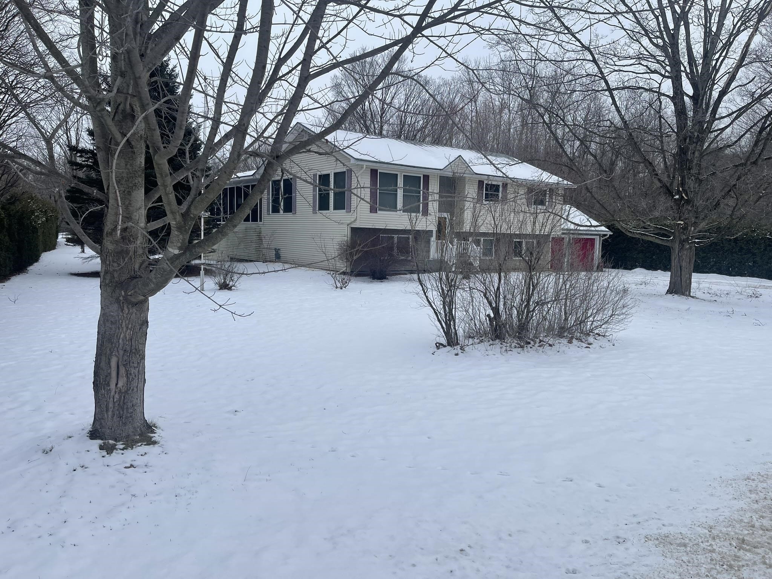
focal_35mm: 25
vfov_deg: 54.9
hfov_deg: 69.4
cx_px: 386
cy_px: 290
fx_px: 558
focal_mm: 5.1
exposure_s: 1/994
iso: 32
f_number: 1.6
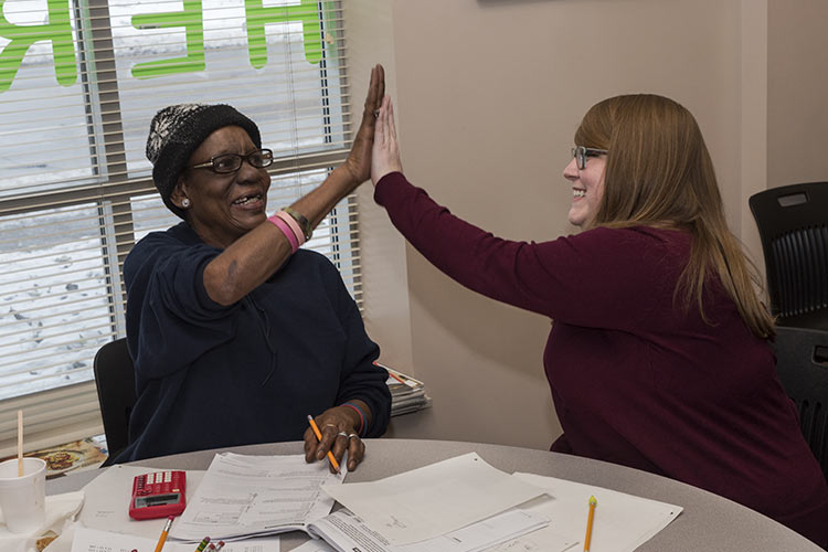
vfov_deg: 36.9
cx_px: 414
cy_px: 276
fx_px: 828
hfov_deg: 53.1
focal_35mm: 36
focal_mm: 36
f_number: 7.1
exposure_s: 1/125
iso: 200
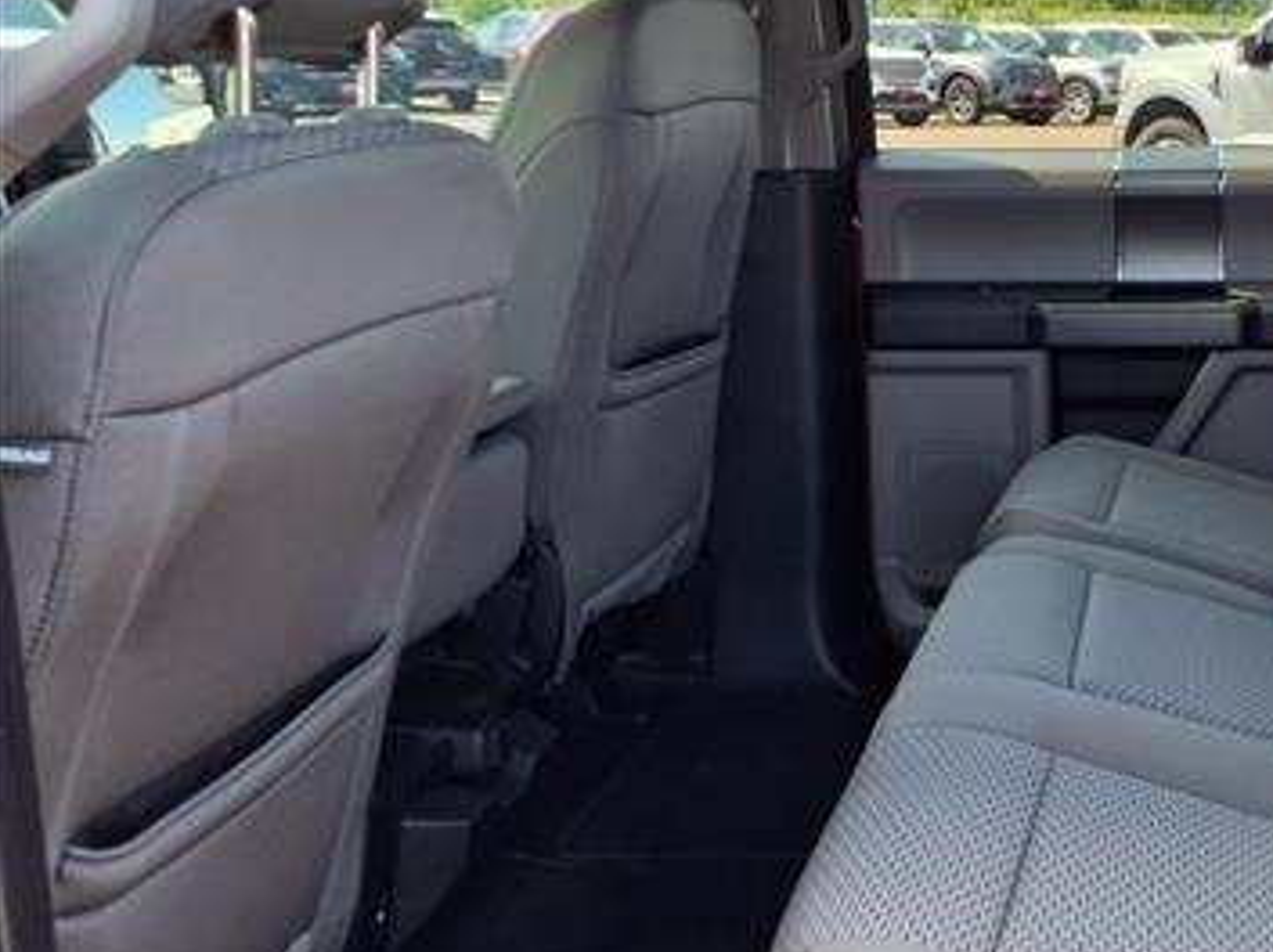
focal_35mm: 49
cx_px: 1150
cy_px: 454
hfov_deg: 36.5
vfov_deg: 29.6
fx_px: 1800
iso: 40
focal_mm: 3.58
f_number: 1.9
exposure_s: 1/152
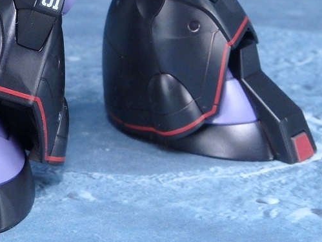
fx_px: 1665
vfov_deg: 8.3
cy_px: 41
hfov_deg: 11.0
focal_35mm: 179
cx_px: 80
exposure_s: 1/80
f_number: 5
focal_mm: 19
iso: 800
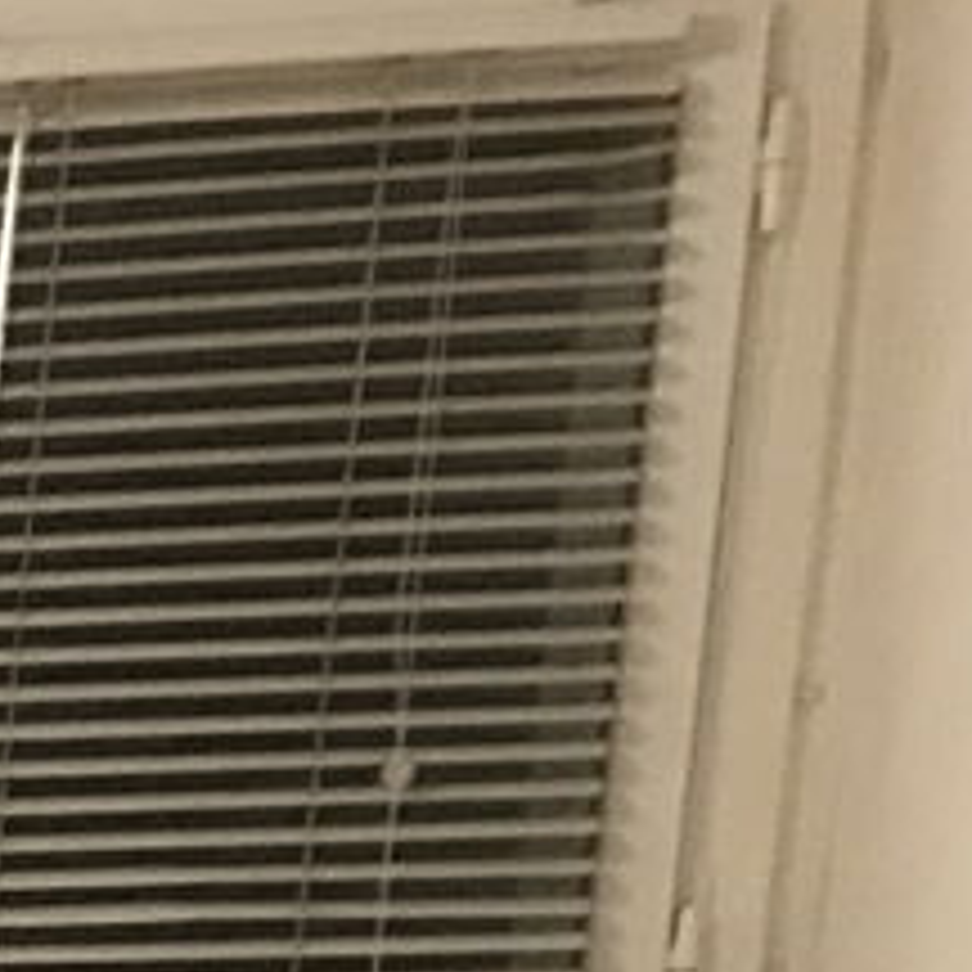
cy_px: 2534
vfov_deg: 8.5
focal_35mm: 183
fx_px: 5814
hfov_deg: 7.6
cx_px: -2470
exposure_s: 1/17
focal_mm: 3.99
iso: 100
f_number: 1.8
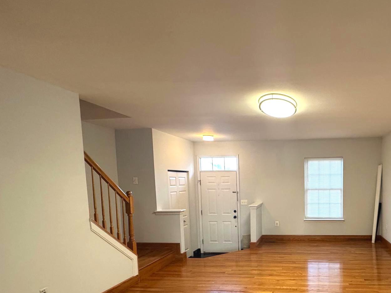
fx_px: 260
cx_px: 291
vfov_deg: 57.1
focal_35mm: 23
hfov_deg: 69.3
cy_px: 204
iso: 250
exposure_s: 1/120
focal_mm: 2.22
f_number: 2.2
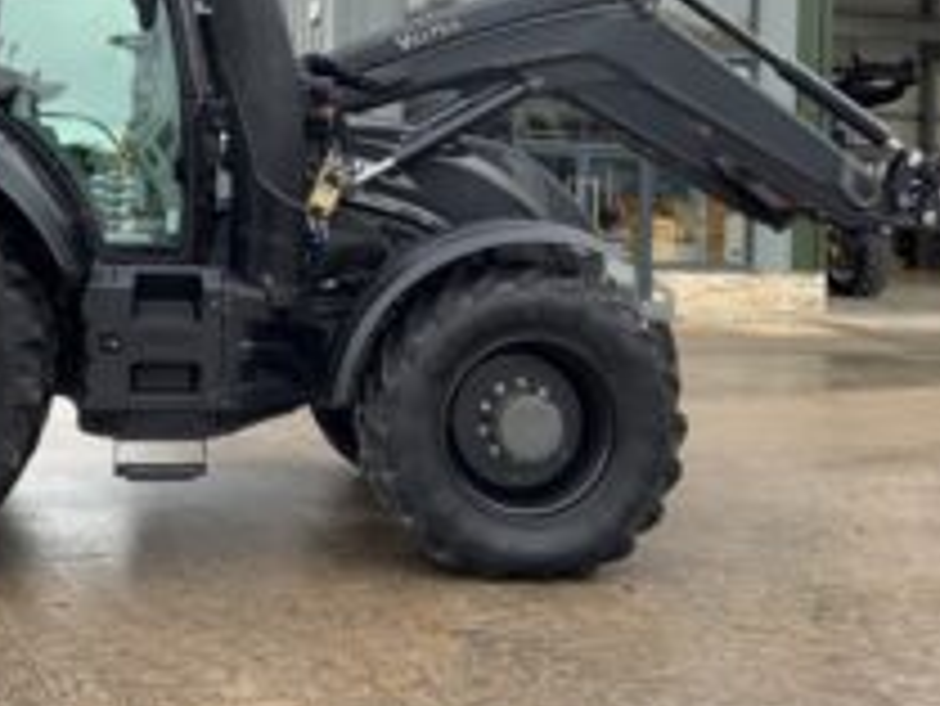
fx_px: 1359
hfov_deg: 37.7
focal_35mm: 50
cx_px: 310
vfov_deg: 28.6
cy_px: 153
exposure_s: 1/232
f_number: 1.8
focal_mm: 3
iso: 16
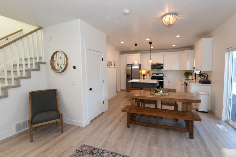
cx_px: 123
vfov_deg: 73.7
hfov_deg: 96.7
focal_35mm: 16
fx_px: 105
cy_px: 77
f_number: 10
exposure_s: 1/8
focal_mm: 15
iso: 200
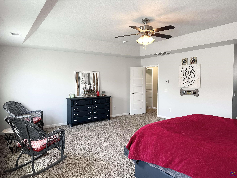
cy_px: 89
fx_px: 164
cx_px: 118
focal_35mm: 24
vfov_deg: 56.8
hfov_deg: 71.6
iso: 160
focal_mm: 6.86
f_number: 1.78
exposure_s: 1/120
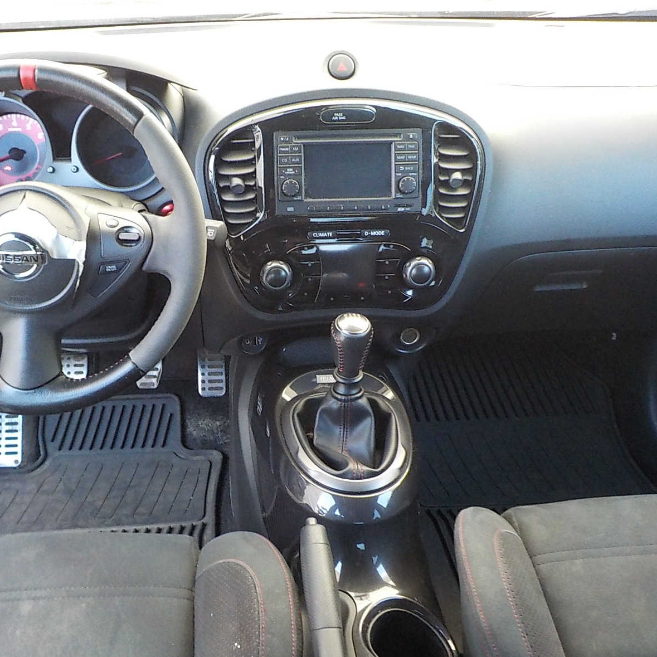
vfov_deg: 46.0
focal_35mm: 36
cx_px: 253
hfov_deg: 45.7
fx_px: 773
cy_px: 331
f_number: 3.3
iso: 400
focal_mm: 4.1
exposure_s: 1/30
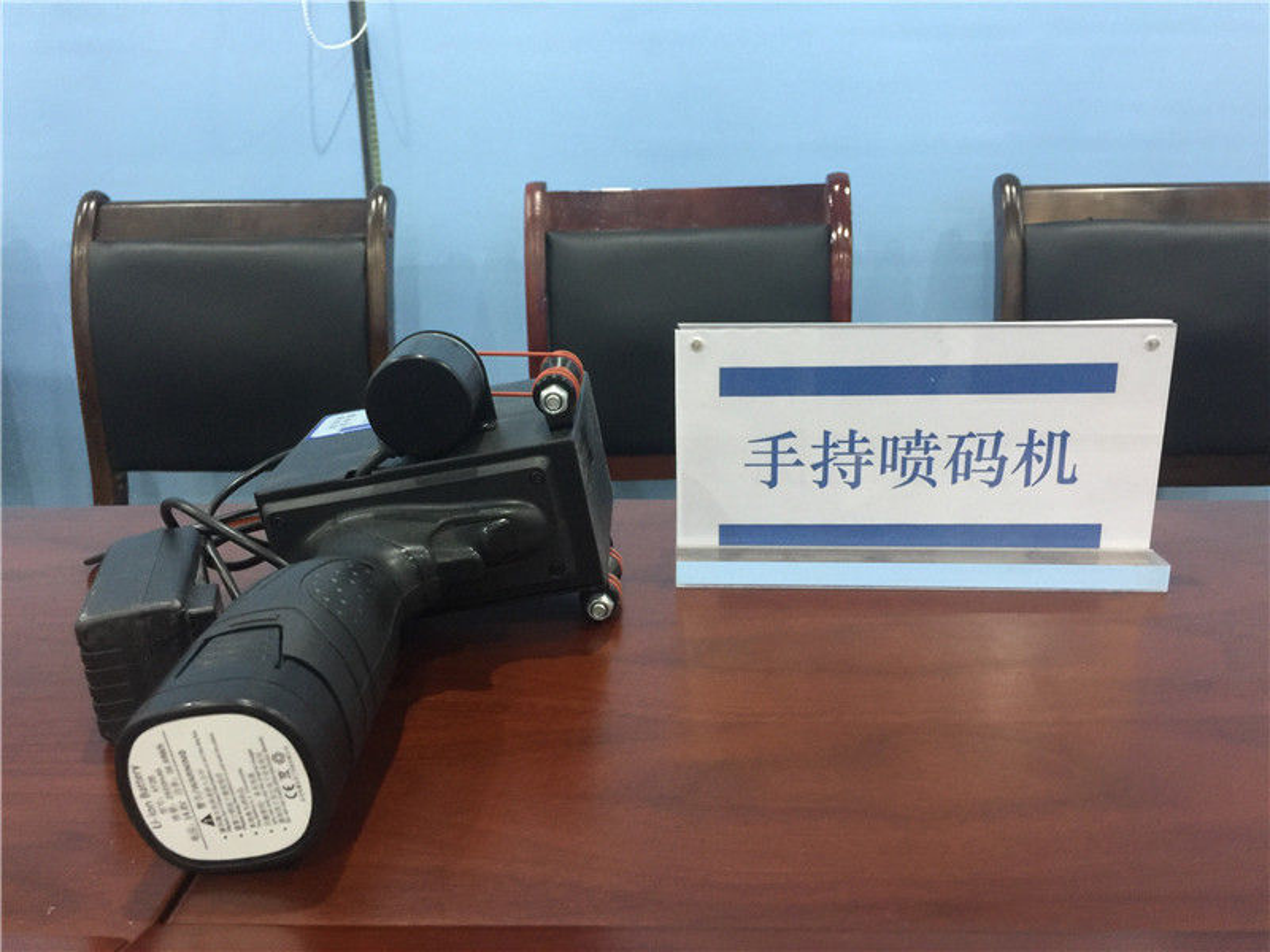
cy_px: 476
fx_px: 1064
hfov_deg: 61.7
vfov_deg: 48.2
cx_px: 635
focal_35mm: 29
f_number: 2.2
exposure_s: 1/10
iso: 100
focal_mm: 4.15
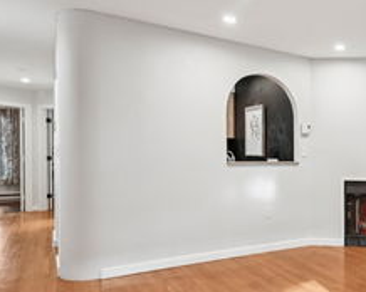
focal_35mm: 32
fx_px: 347
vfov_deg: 45.3
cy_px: 185
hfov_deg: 48.5
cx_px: 342
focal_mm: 15.5
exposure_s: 1/10
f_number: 8
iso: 400
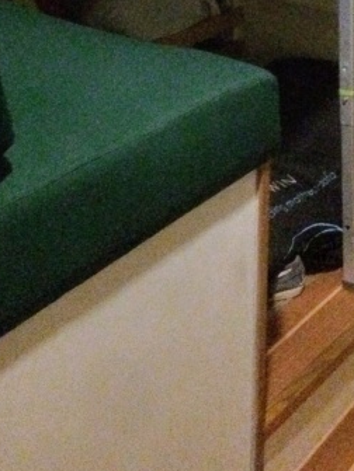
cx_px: 201
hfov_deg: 21.3
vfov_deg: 27.1
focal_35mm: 69
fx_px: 941
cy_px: 42
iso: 1250
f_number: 2.2
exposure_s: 1/17
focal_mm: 4.15
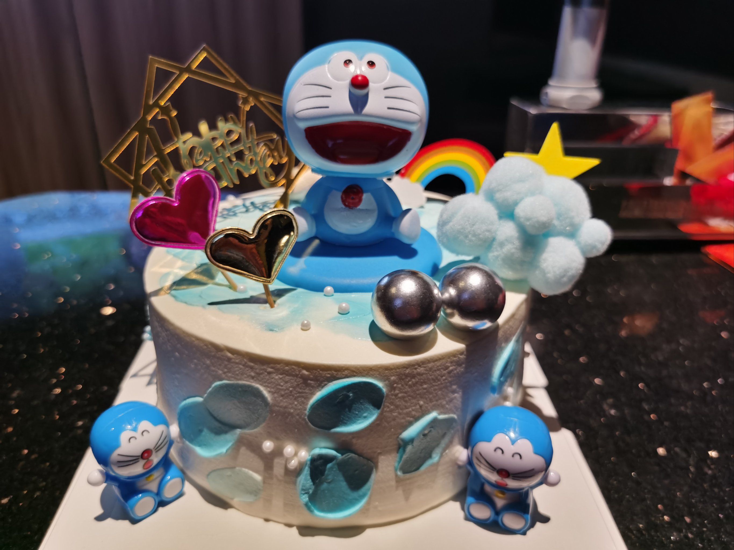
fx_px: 572
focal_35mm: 27
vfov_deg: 51.4
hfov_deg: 65.3
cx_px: 367
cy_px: 275
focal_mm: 5.56
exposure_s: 1/50
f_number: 1.6
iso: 250
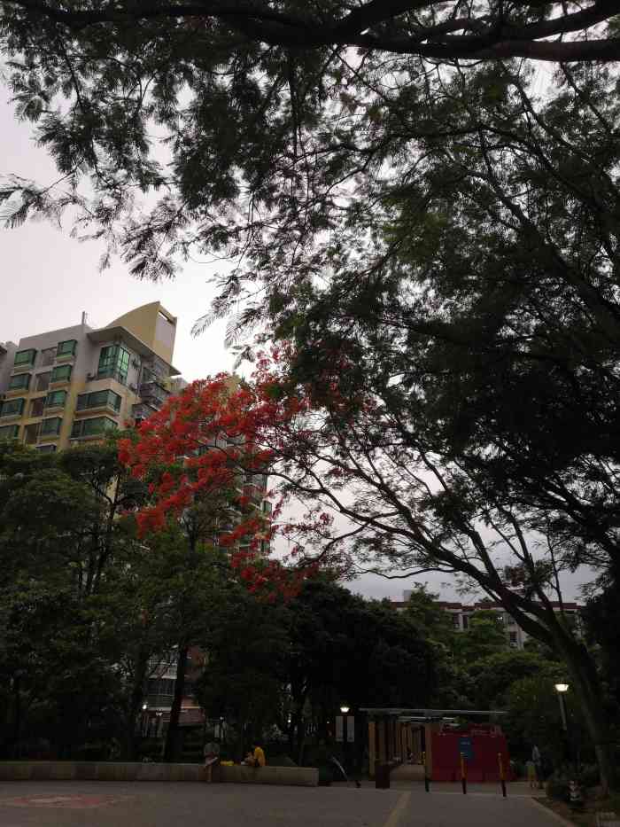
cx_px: 310
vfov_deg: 65.3
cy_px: 414
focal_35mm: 27
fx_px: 645
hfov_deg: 51.4
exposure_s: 1/60.2
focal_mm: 3.95
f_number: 1.8
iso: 125
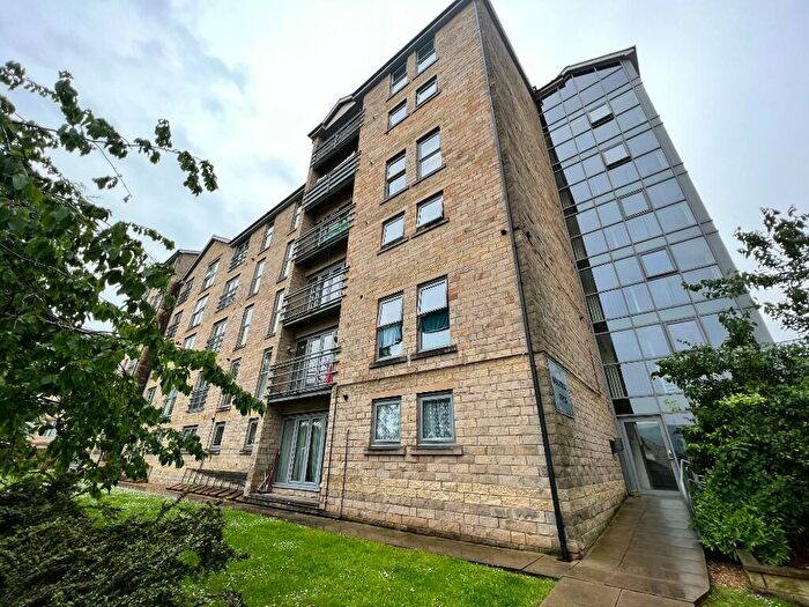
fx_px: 304
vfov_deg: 89.9
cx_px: 404
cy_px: 304
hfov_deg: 106.2
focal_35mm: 13
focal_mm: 1.57
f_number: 1.8
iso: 32
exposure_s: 1/99
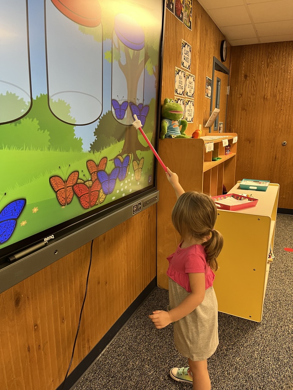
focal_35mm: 26
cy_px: 195
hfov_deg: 53.1
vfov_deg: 67.3
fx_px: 293
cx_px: 146
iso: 160
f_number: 1.6
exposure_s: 1/60
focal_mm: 5.1
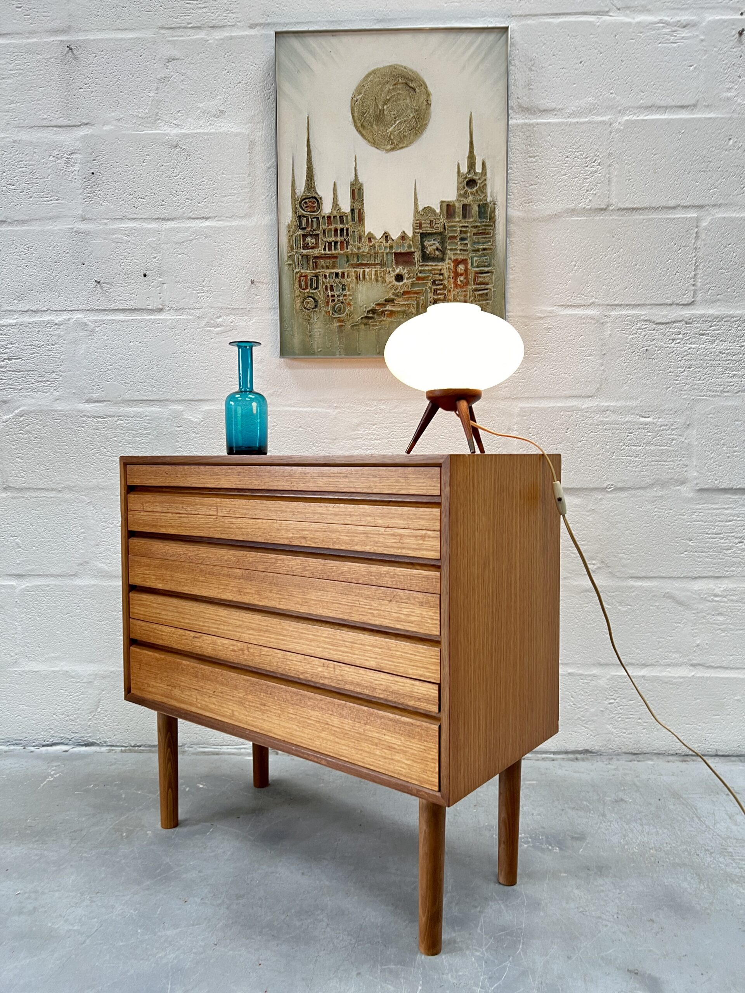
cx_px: 372
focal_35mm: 26
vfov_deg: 67.3
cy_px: 496
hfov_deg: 53.1
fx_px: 746
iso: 100
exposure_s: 1/50
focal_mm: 5.7
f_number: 1.5
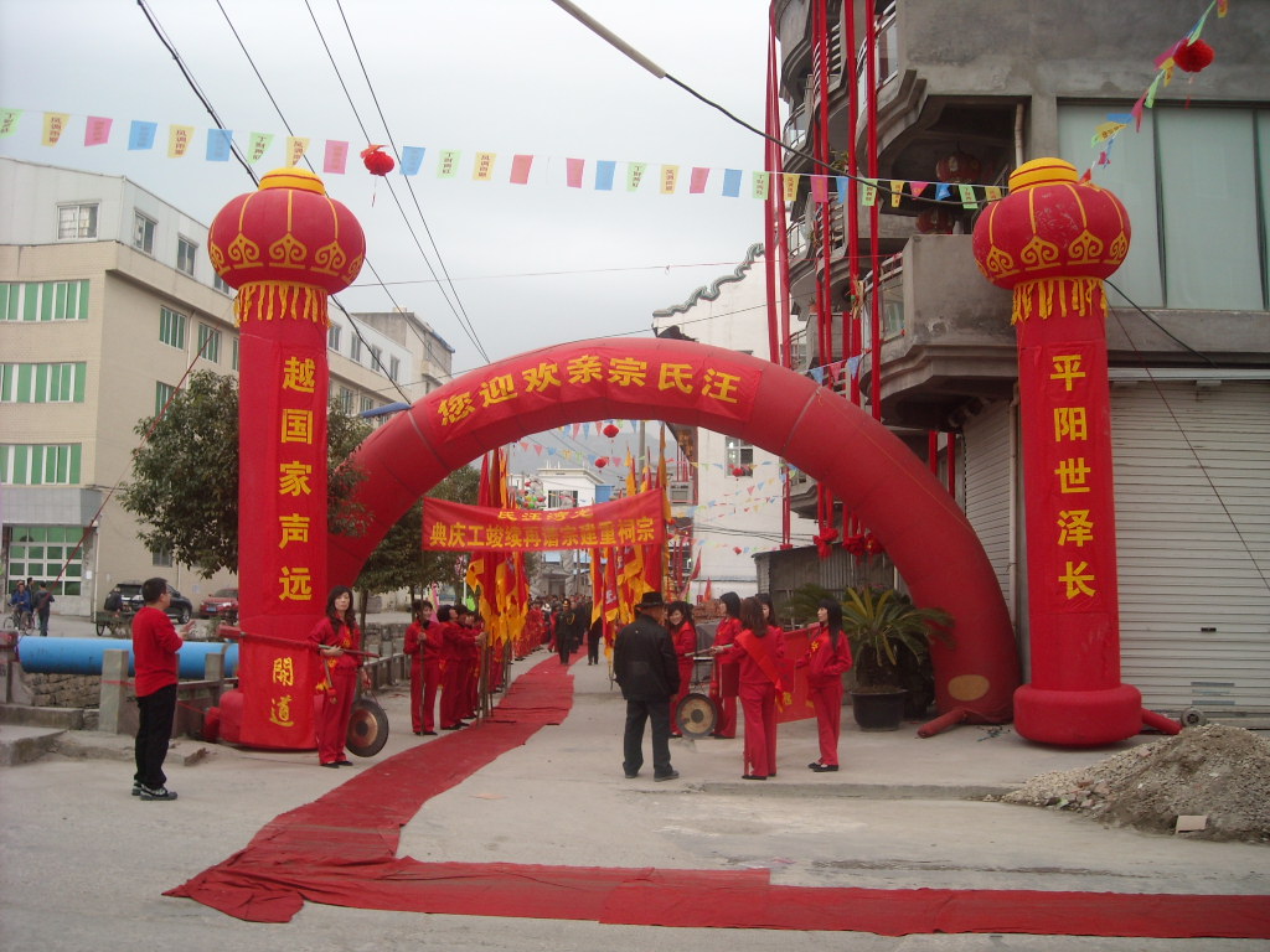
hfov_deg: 52.6
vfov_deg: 40.7
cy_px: 476
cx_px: 635
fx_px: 1284
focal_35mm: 35
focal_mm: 5.7
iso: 73
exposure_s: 1/60
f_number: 2.8
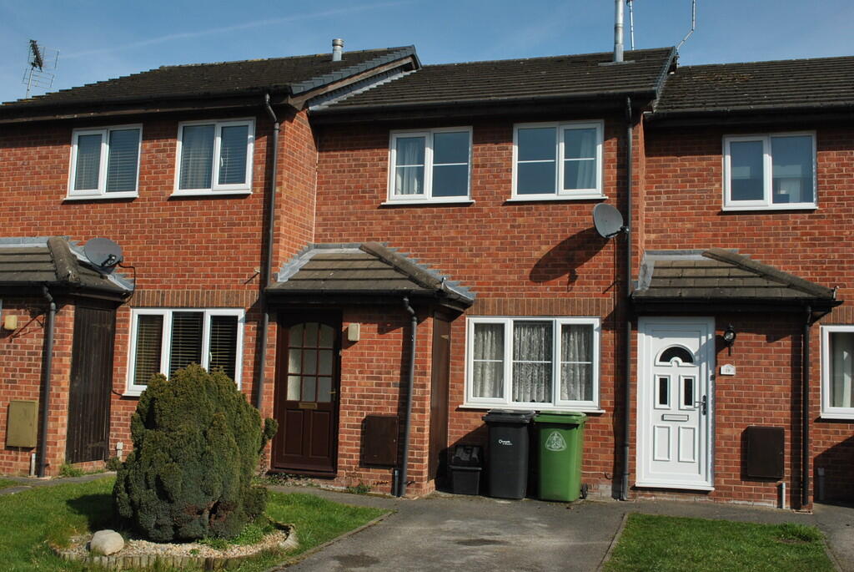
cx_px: 427
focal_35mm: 39
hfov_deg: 49.5
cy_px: 286
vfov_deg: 34.3
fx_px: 926
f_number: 11
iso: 100
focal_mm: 26
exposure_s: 1/200
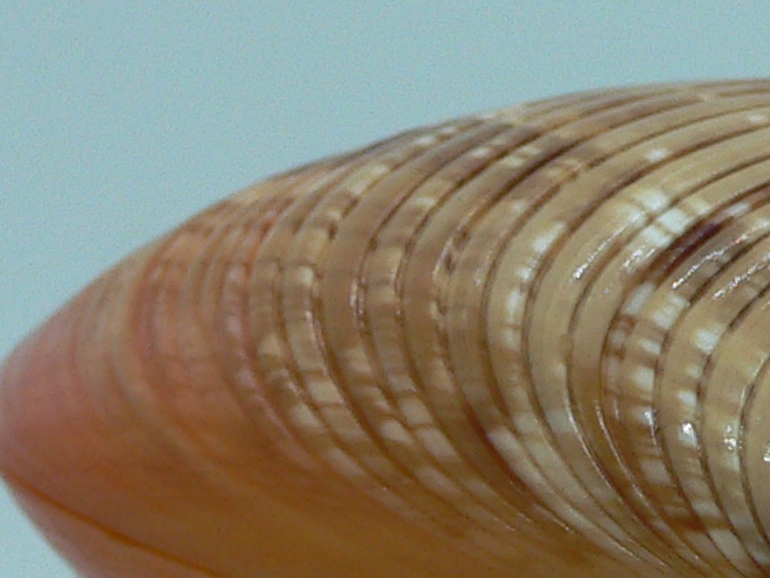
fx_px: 2781
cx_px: 852
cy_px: 588
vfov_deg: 11.7
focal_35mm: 125
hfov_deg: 15.3
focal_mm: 4.6
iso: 80
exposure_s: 1/60
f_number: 2.8
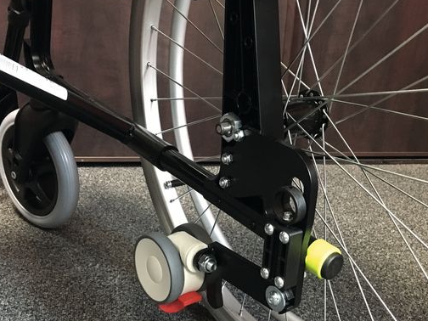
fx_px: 569
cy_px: 207
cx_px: 260
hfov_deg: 41.0
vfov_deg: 31.3
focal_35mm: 46
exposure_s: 1/17
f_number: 2.2
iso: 320
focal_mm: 4.15
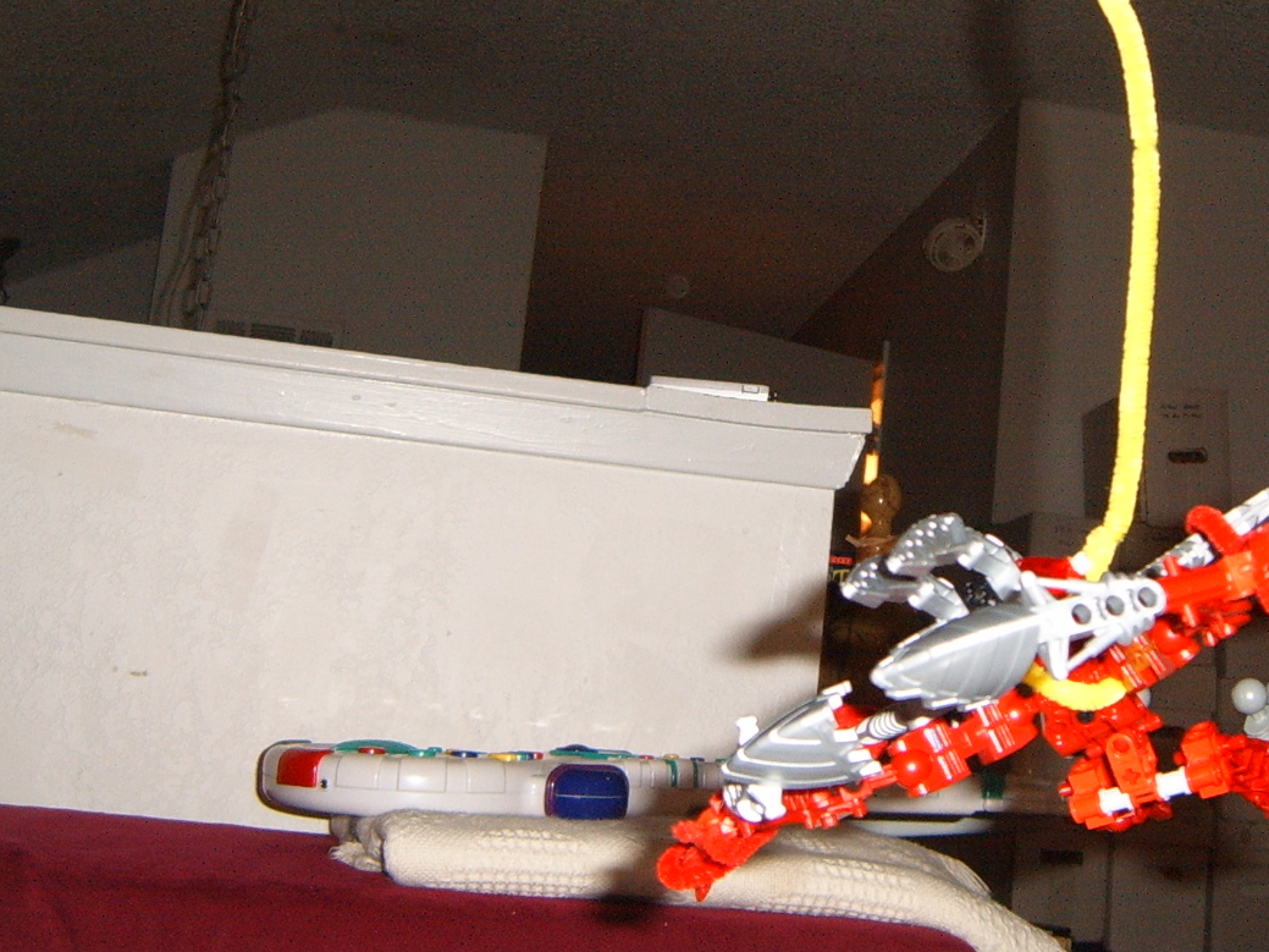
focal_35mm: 57
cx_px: 835
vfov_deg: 25.5
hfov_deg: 33.5
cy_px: 320
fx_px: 2089
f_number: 2.9
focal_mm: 6.2
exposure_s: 1/30
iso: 141
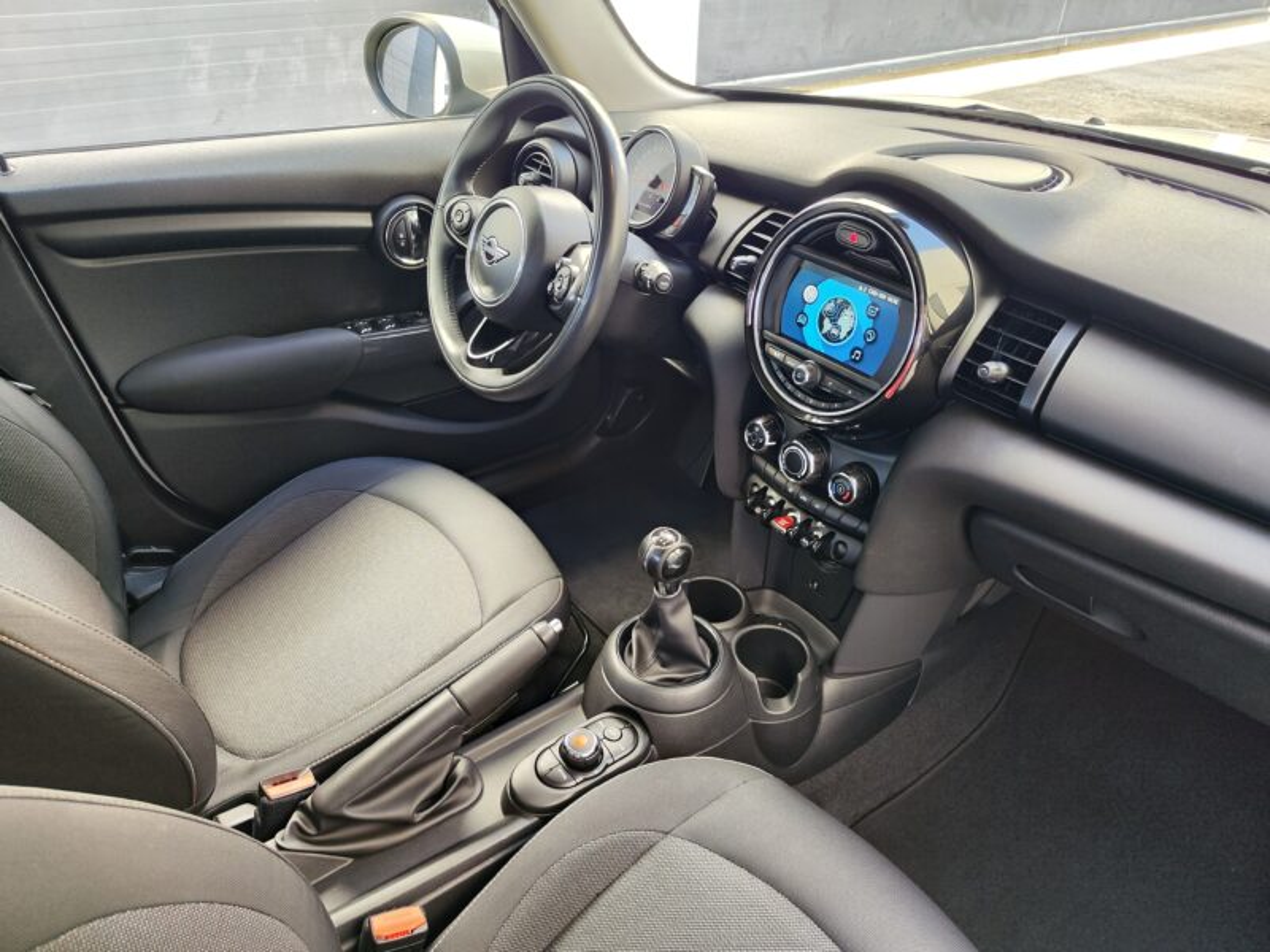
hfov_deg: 73.9
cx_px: 635
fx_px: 844
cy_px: 476
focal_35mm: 23
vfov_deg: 58.9
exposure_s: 1/100
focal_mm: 7.01
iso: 208
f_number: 1.69
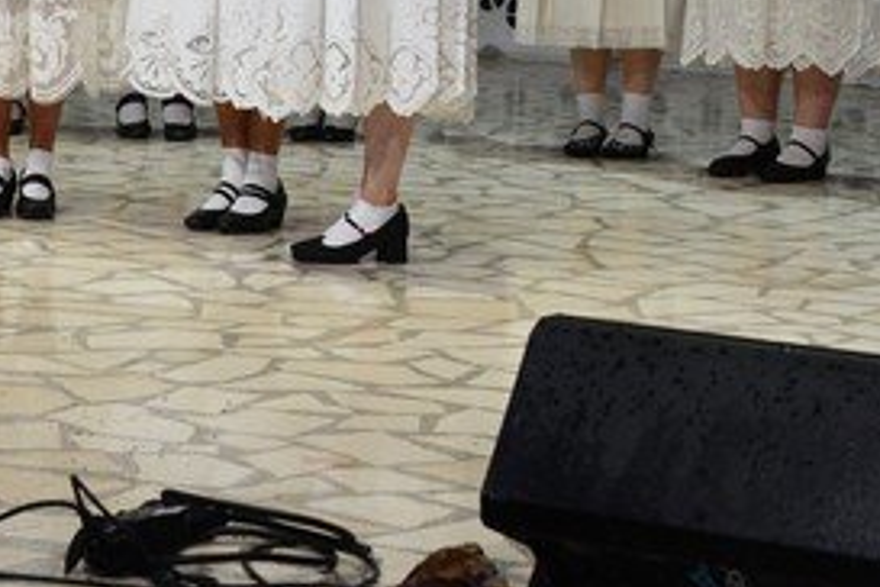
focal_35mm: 117
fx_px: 2860
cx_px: 387
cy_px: -310
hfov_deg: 17.5
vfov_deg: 11.2
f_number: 6.3
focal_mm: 38
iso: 2000
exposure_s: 1/160
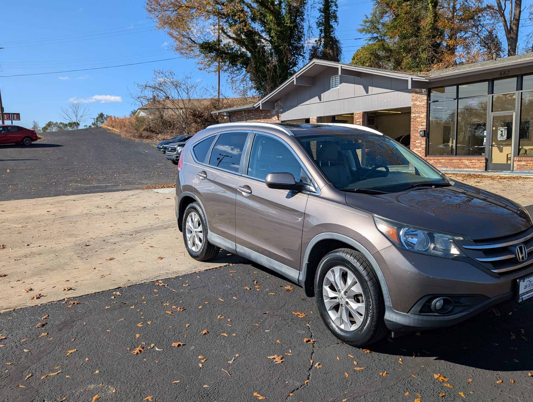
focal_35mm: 28
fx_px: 432
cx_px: 301
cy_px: 205
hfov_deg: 63.1
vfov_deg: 49.9
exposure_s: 1/1302
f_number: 1.68
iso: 19
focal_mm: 6.9
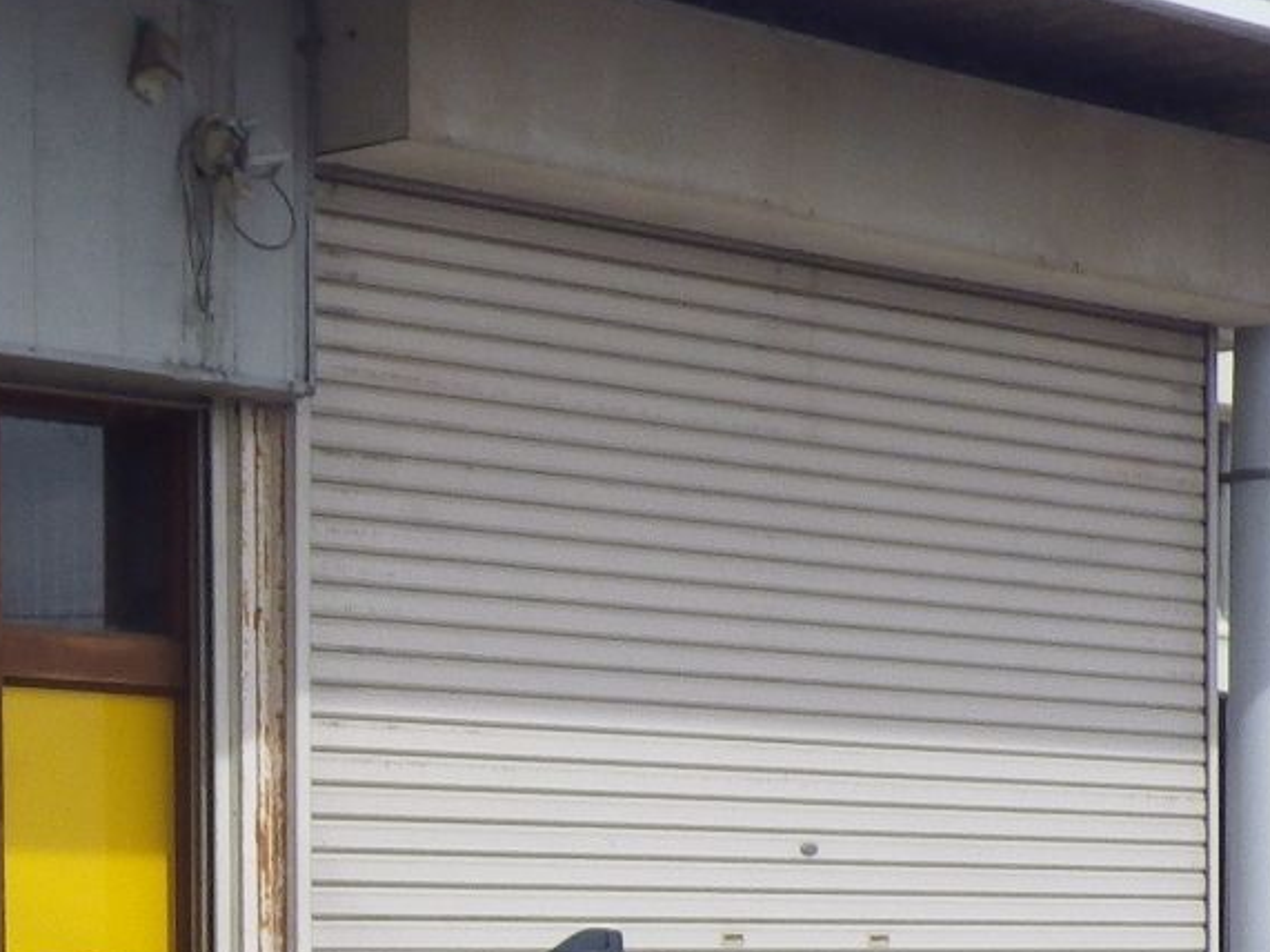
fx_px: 4475
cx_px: -354
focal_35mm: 122
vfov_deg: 11.9
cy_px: 1110
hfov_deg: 15.4
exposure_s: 1/800
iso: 125
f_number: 4.6
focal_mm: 6.1
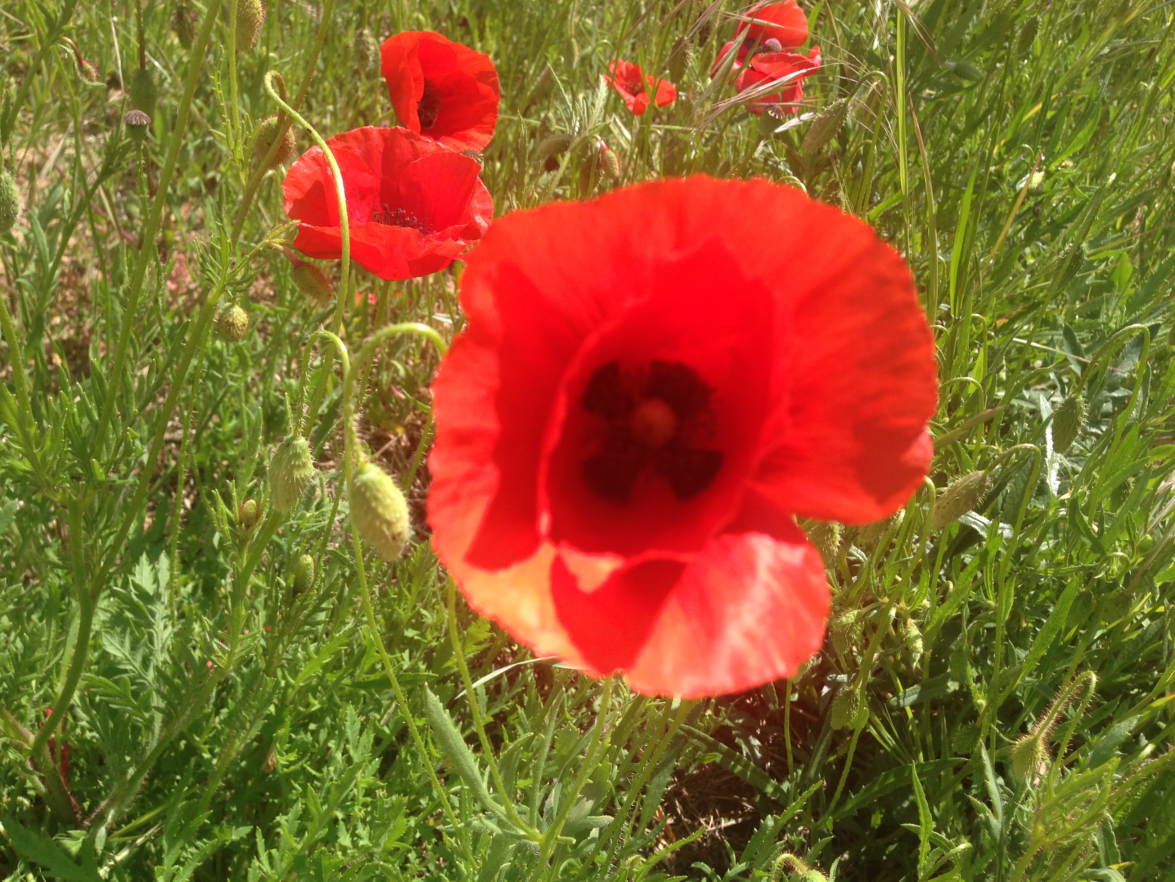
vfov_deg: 42.9
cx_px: 588
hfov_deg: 55.4
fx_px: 1120
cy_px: 441
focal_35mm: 33
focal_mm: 4.12
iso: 50
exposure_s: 1/723
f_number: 2.4
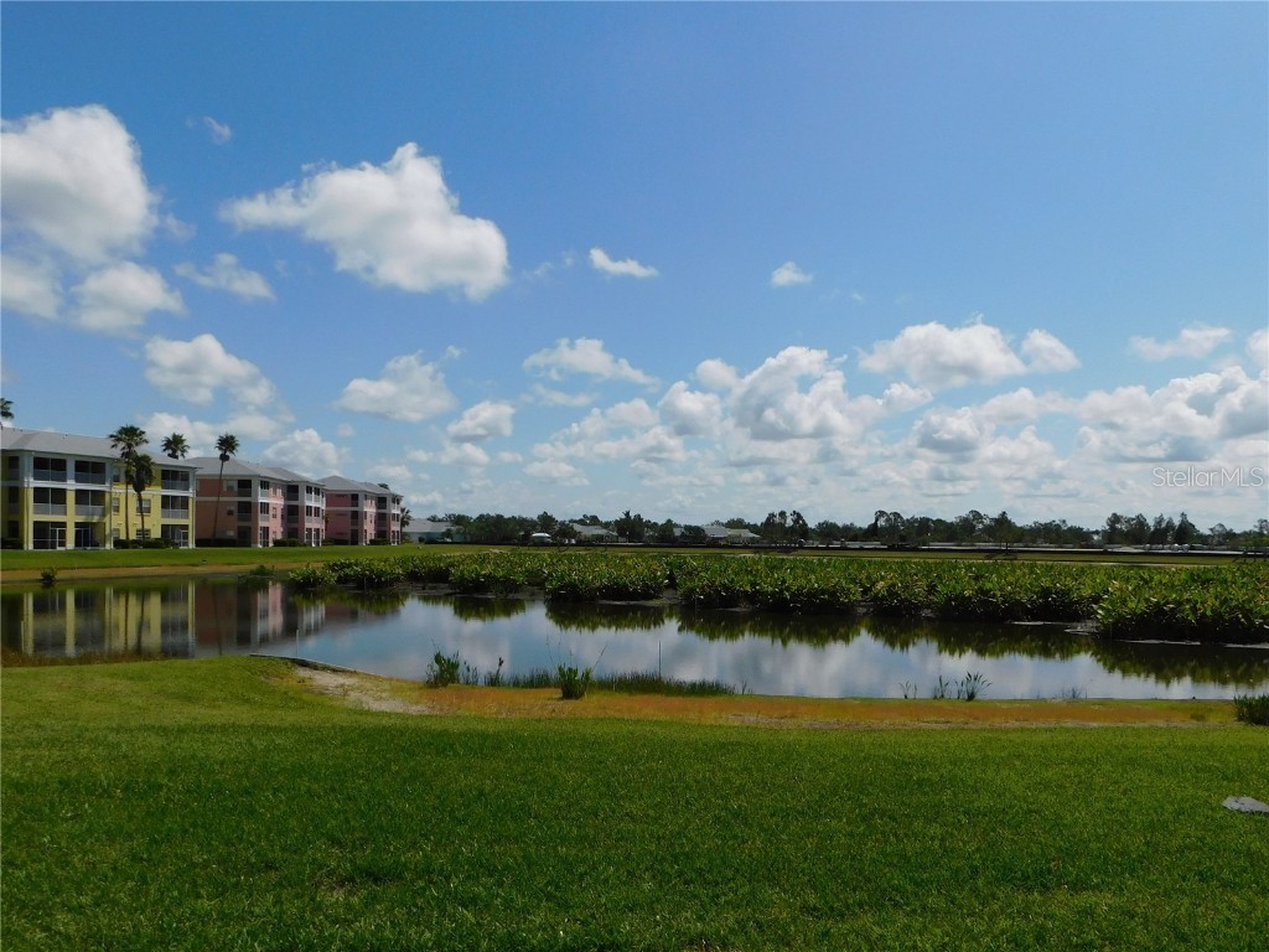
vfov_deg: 58.9
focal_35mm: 23
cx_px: 634
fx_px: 843
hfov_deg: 73.9
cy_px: 476
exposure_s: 1/1000
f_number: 6
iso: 125
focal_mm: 4
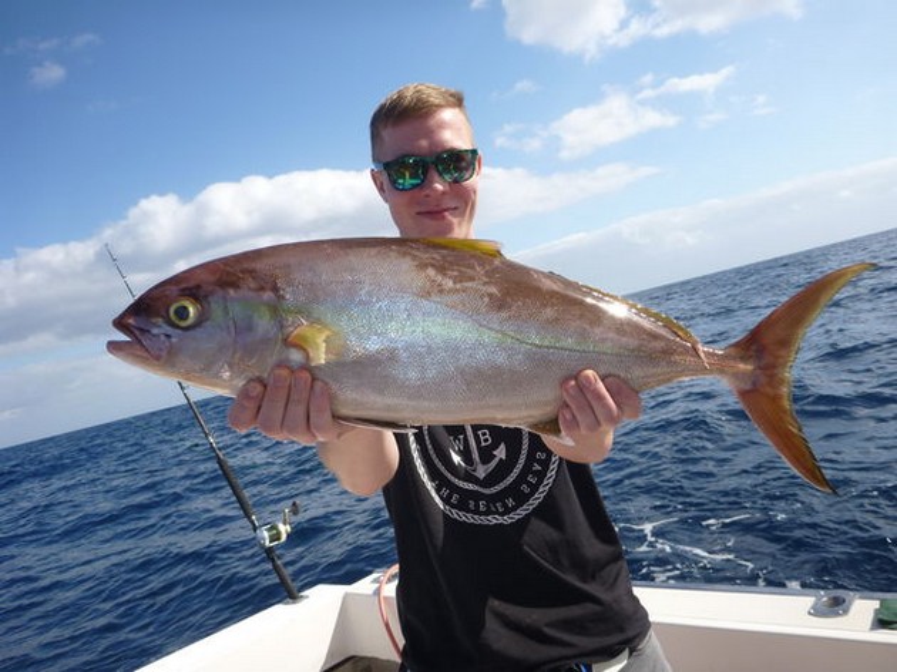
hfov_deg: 63.5
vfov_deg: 49.7
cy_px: 336
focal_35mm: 28
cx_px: 448
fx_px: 725
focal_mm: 4.9
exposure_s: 1/1000
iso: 100
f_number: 3.3
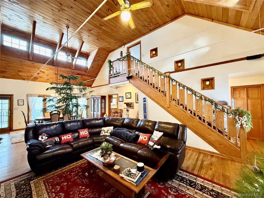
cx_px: 132
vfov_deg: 85.7
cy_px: 99
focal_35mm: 14
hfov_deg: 102.1
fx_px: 107
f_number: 2.2
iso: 800
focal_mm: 2.22
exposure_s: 1/60
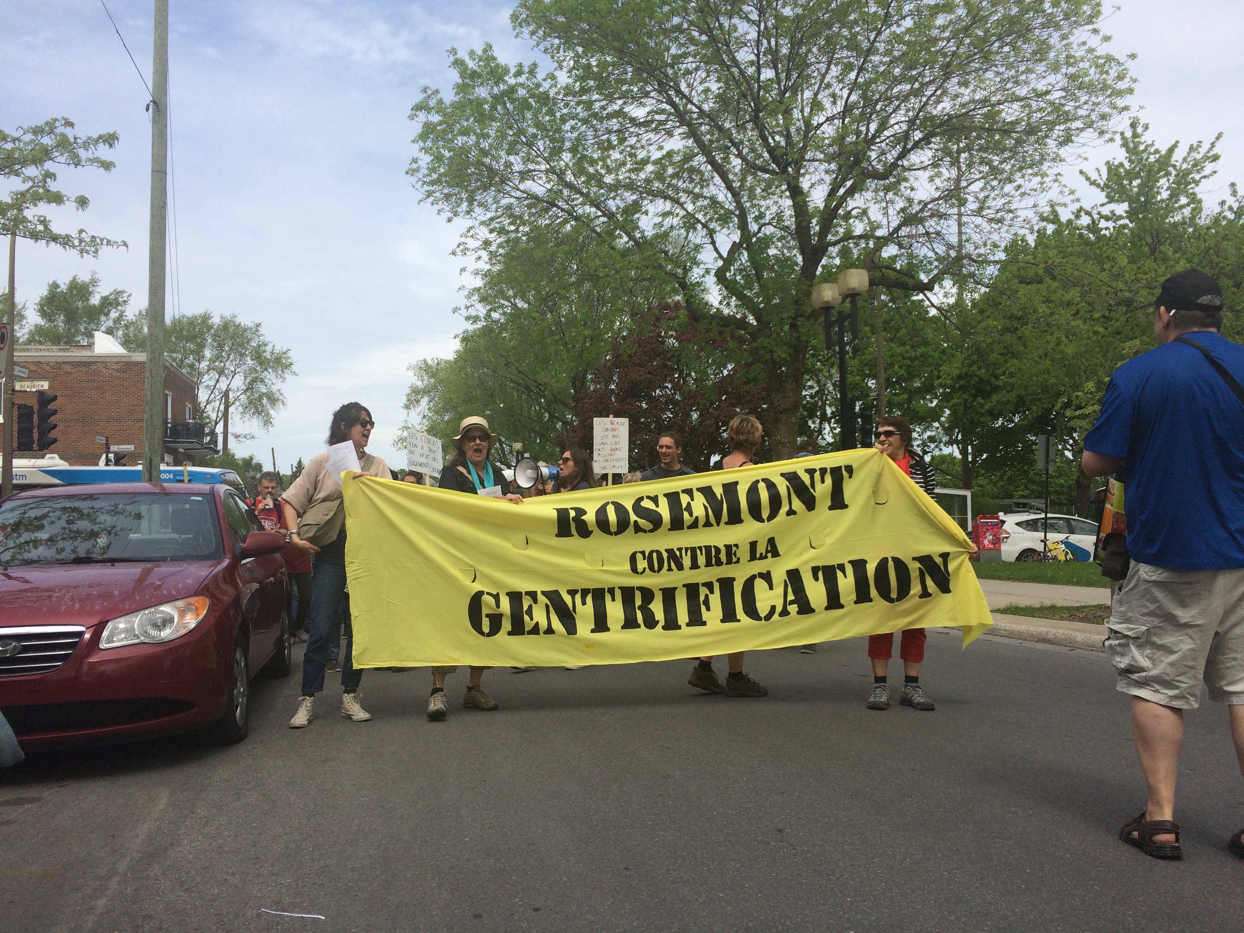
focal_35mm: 29
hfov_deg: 61.7
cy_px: 466
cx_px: 622
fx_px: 1042
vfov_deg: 48.2
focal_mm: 4.15
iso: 32
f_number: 2.2
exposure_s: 1/2283
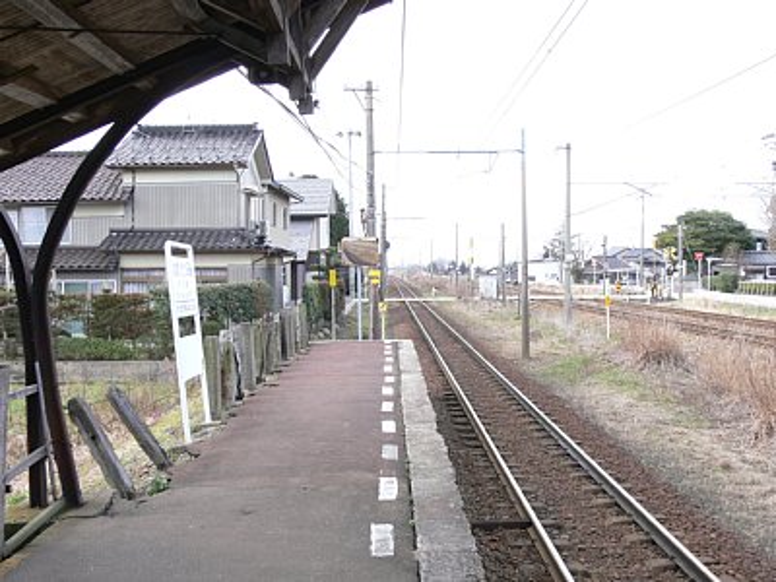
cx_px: 388
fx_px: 874
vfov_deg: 36.8
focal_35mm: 39
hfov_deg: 47.9
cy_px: 291
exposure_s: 1/100
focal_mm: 8.2
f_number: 5
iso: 100
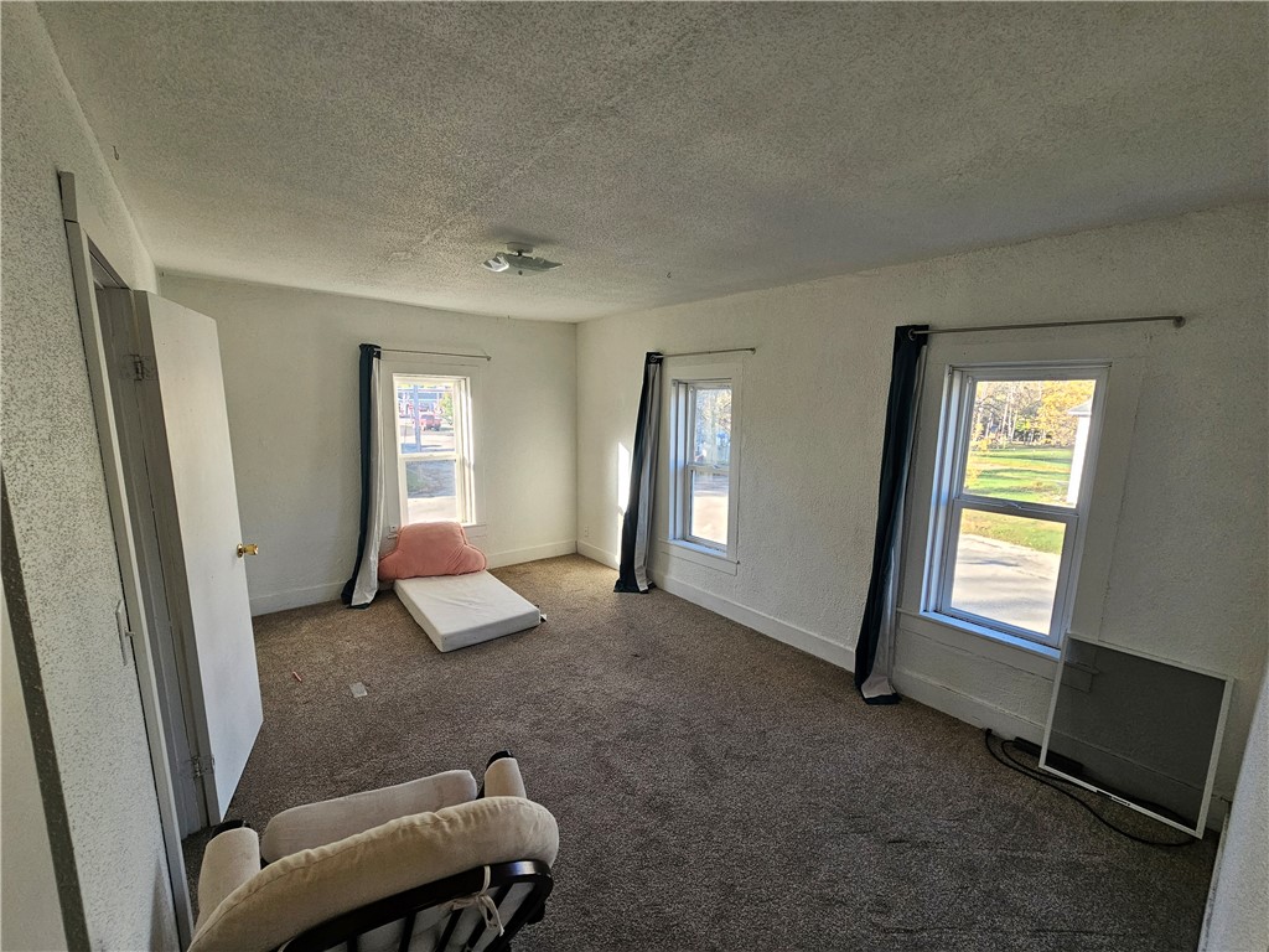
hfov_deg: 106.2
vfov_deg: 89.9
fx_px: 477
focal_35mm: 13
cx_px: 634
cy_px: 476
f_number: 2.2
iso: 125
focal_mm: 2.2
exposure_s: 1/207
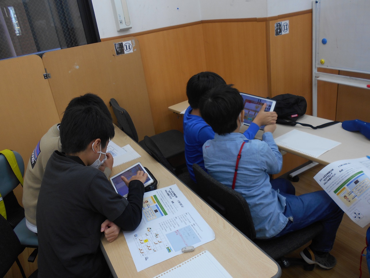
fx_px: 321
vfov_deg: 46.8
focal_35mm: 30
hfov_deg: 60.0
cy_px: 139
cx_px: 185
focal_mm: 5.1
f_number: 3.4
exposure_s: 1/40
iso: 80
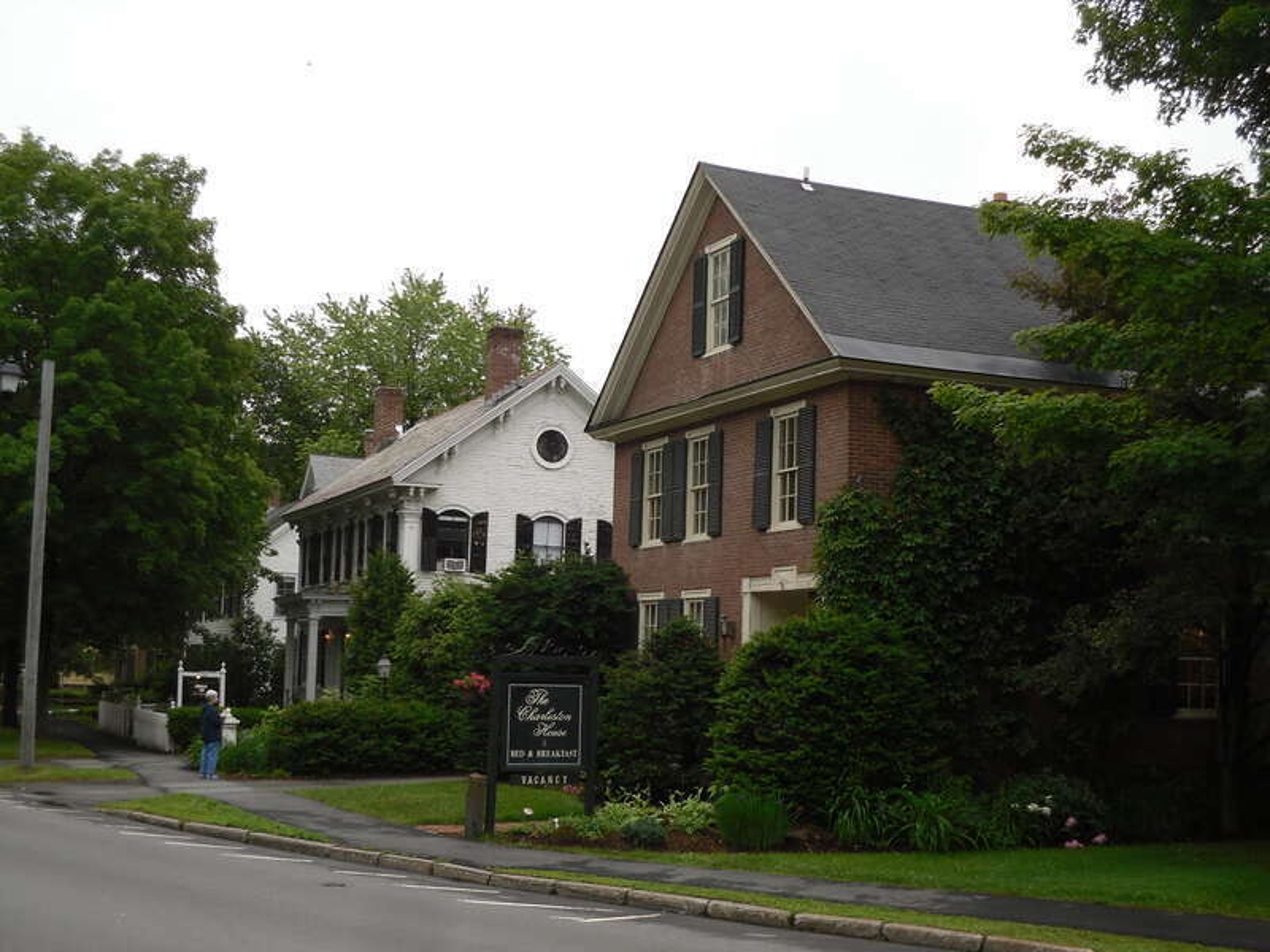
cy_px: 476
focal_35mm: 49
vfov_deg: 29.7
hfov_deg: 38.9
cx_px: 635
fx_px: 1798
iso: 80
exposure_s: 1/139
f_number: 3.3
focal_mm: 8.72
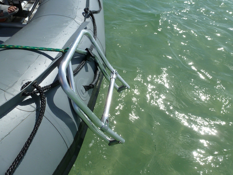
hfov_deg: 71.6
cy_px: 88
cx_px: 116
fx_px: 162
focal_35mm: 24
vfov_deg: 56.8
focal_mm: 4.3
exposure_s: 1/640
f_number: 5.6
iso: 100
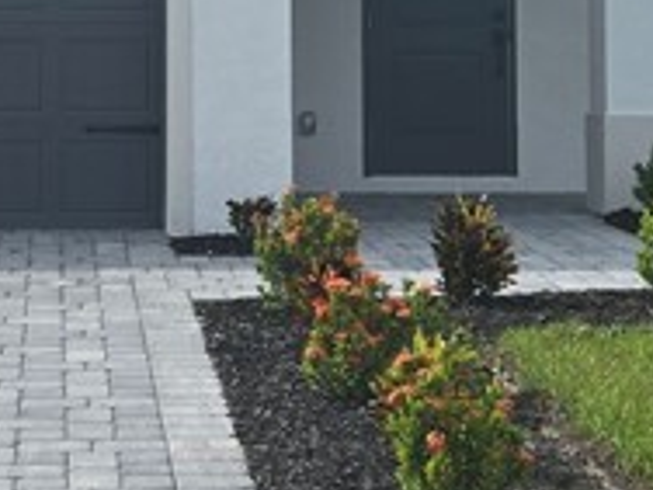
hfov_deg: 15.6
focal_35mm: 125
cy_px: -28
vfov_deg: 11.7
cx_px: 115
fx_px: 2358
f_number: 1.8
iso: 32
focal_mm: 5.4
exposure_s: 1/2921
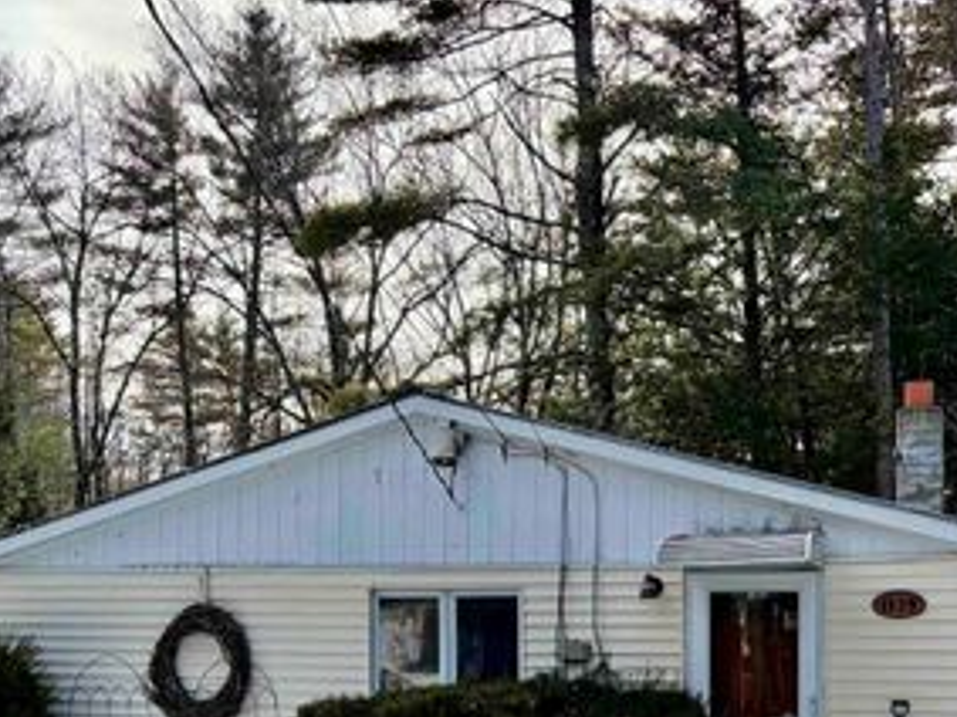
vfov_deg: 30.3
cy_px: 631
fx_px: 1271
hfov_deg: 40.7
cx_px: 649
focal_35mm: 46
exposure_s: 1/2012
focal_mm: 5.96
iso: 64
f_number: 1.6
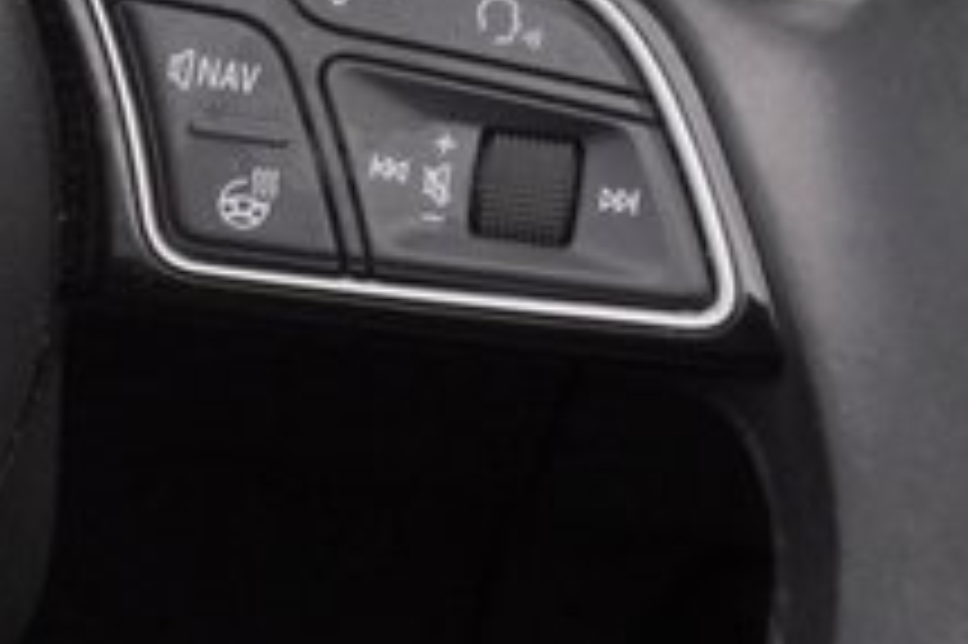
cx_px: -491
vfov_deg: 6.3
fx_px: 5857
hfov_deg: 9.2
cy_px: 41
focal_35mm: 218
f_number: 13
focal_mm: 26
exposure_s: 1/15
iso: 160
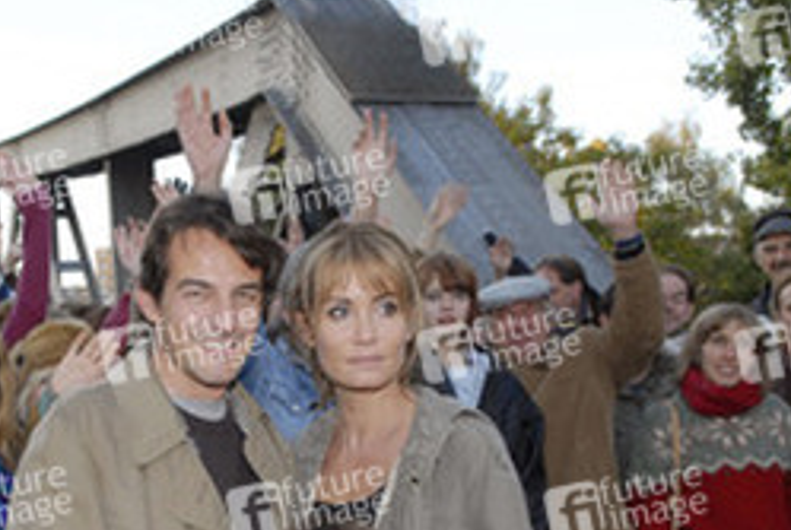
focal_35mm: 54
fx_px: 1189
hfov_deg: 36.1
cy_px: 425
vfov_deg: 24.7
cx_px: 219
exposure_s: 1/125
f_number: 5.6
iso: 400
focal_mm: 20
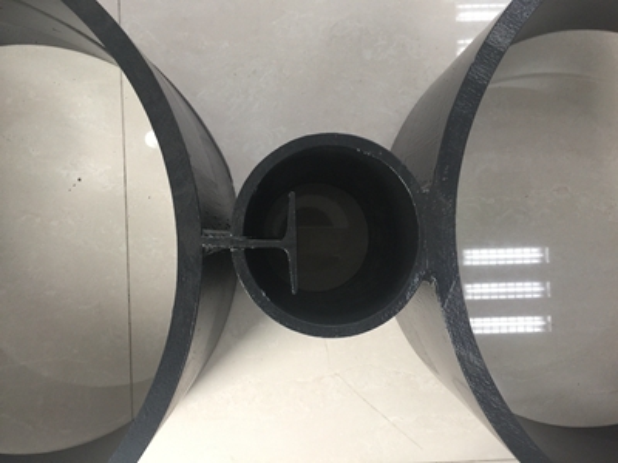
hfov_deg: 61.7
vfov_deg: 48.2
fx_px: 518
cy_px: 232
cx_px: 309
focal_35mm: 29
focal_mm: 4.15
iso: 50
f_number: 2.2
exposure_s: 1/30
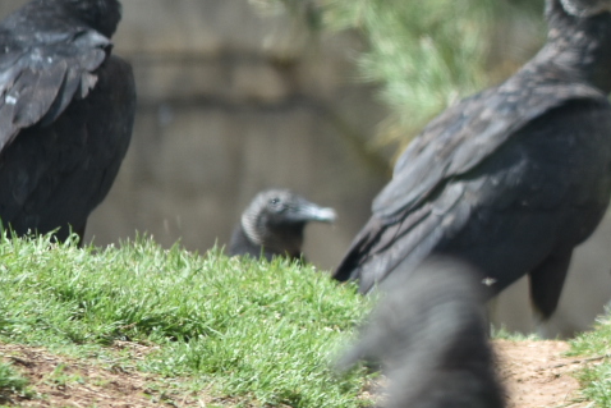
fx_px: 16818
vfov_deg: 1.4
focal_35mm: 991
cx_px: 986
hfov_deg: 2.1
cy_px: 33
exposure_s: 1/500
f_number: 5
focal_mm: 195
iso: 200
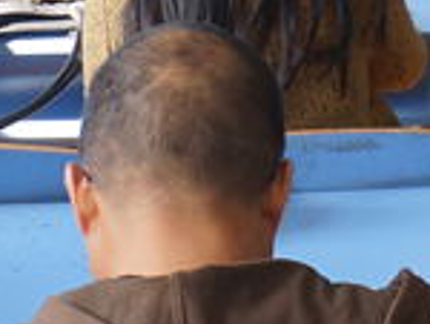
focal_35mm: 138
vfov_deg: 9.9
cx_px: 353
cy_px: -366
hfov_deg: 14.2
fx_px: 1717
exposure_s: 1/160
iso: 640
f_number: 4
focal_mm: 18
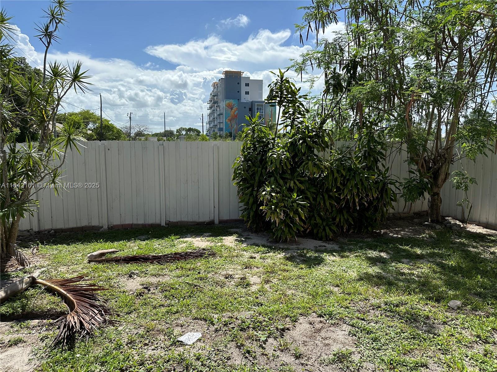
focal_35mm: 24
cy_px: 186
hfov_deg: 71.6
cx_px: 248
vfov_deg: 56.8
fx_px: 345
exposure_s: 1/4348
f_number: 1.78
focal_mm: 6.86
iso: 80
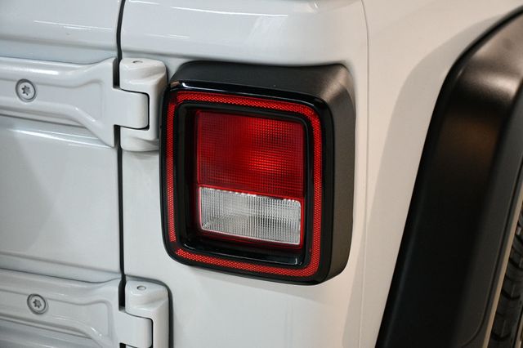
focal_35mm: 78
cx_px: 262
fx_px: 1133
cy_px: 174
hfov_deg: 26.0
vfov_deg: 17.5
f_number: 4.8
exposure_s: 1/125
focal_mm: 52
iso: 2200
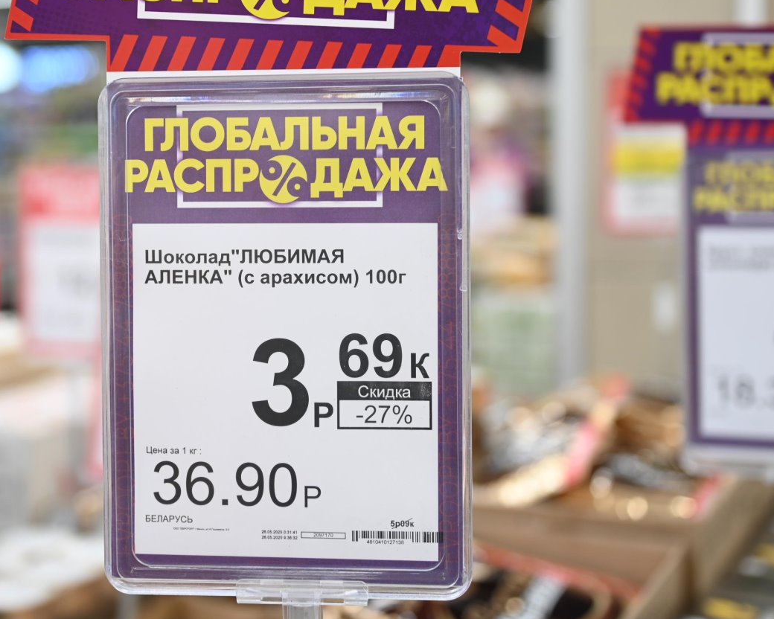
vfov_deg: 23.4
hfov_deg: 29.0
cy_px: 233
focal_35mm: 65
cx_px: 261
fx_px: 1489
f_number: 2.8
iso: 200
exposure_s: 1/80
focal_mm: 45
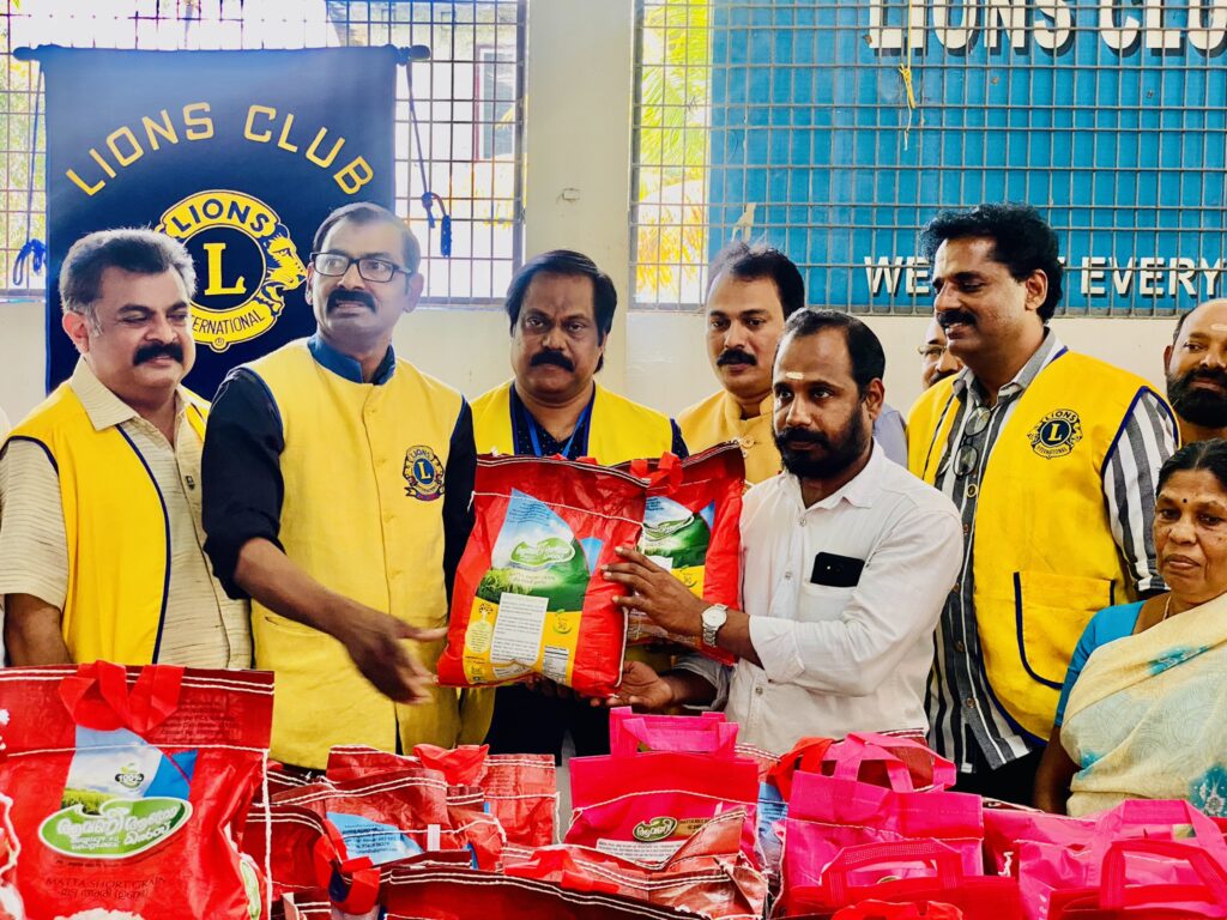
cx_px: 614
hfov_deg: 36.8
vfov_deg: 28.0
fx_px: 1843
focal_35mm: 52
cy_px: 460
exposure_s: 1/50
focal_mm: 6
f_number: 2
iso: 80
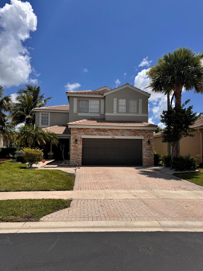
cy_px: 136
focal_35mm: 24
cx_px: 102
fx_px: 188
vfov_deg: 71.6
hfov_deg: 56.8
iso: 80
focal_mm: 6.76
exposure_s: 1/7937
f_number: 1.78
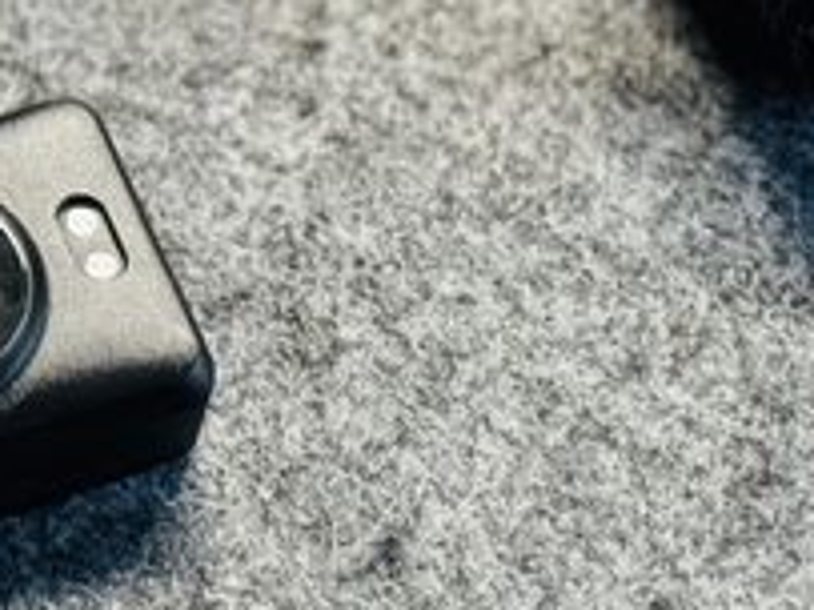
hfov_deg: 6.9
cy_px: -385
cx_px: -429
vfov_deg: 5.2
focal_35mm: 284
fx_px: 6674
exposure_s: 1/96
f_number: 1.78
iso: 100
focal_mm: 6.76
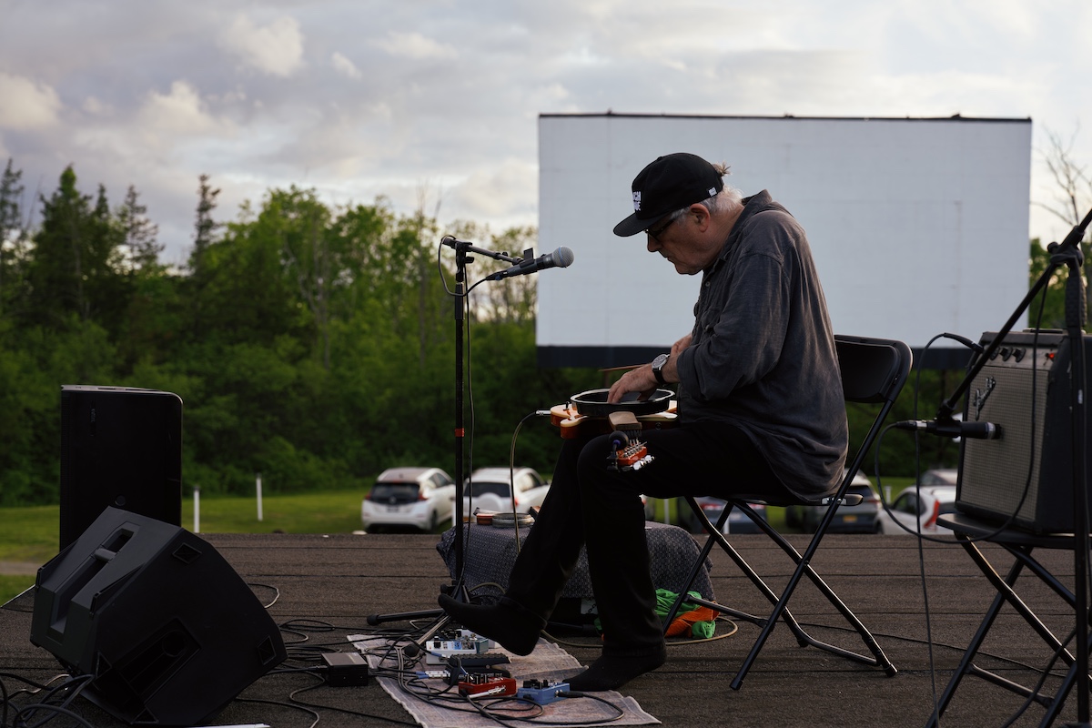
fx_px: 2123
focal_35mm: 70
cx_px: 546
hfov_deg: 28.8
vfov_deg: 19.5
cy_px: 364
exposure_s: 1/80
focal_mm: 70
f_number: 5
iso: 80
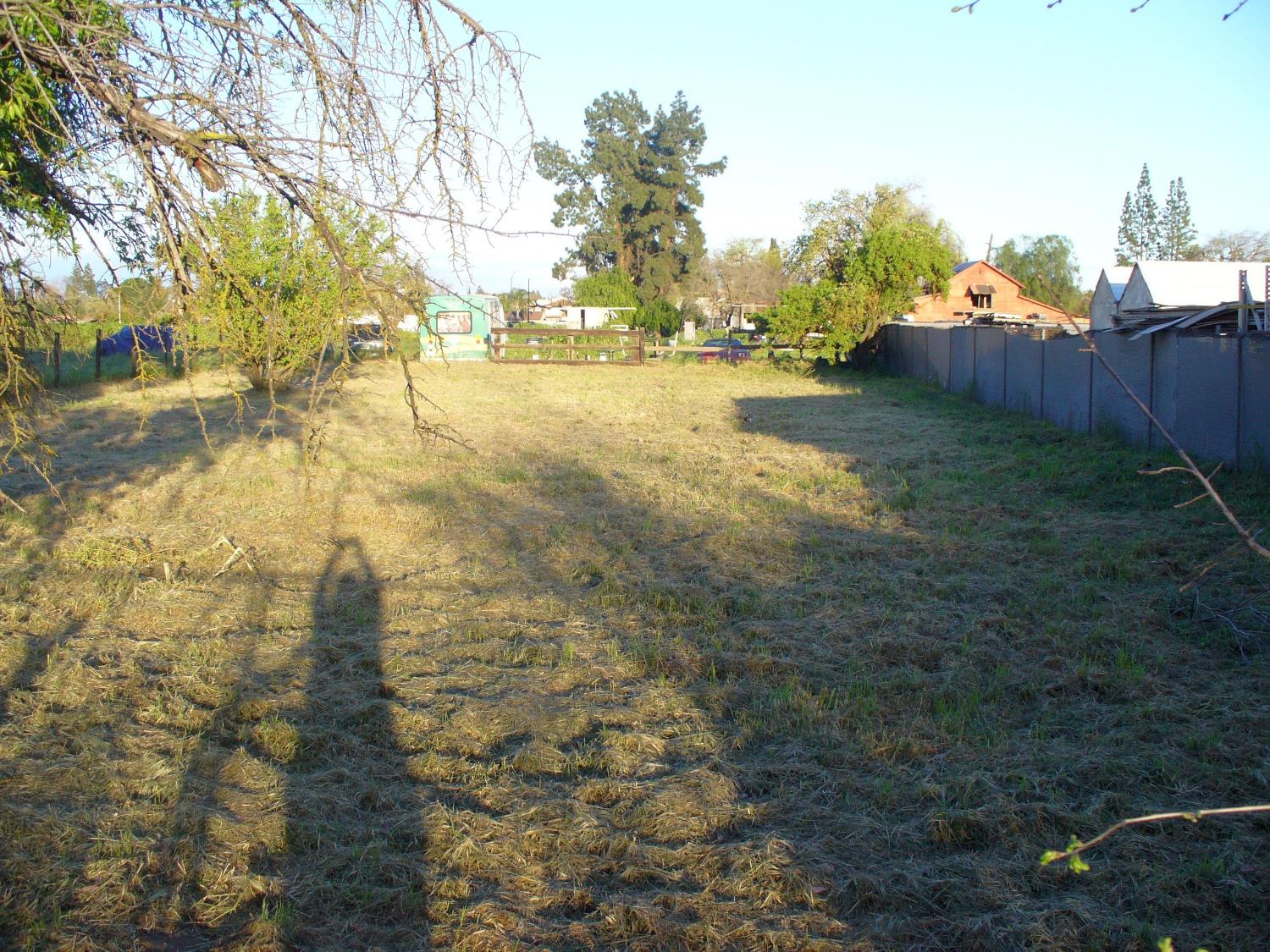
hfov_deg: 50.1
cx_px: 635
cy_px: 476
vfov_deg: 38.7
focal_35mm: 37
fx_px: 1357
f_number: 5.6
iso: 80
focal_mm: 6.1
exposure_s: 1/80
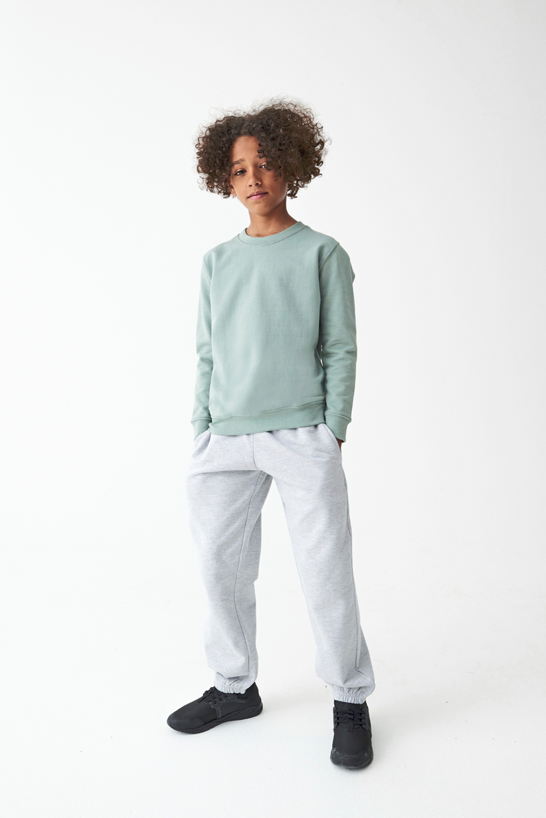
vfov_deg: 58.7
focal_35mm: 32
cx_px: 273
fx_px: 727
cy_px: 409
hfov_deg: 41.1
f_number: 10
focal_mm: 32
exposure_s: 1/160
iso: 320
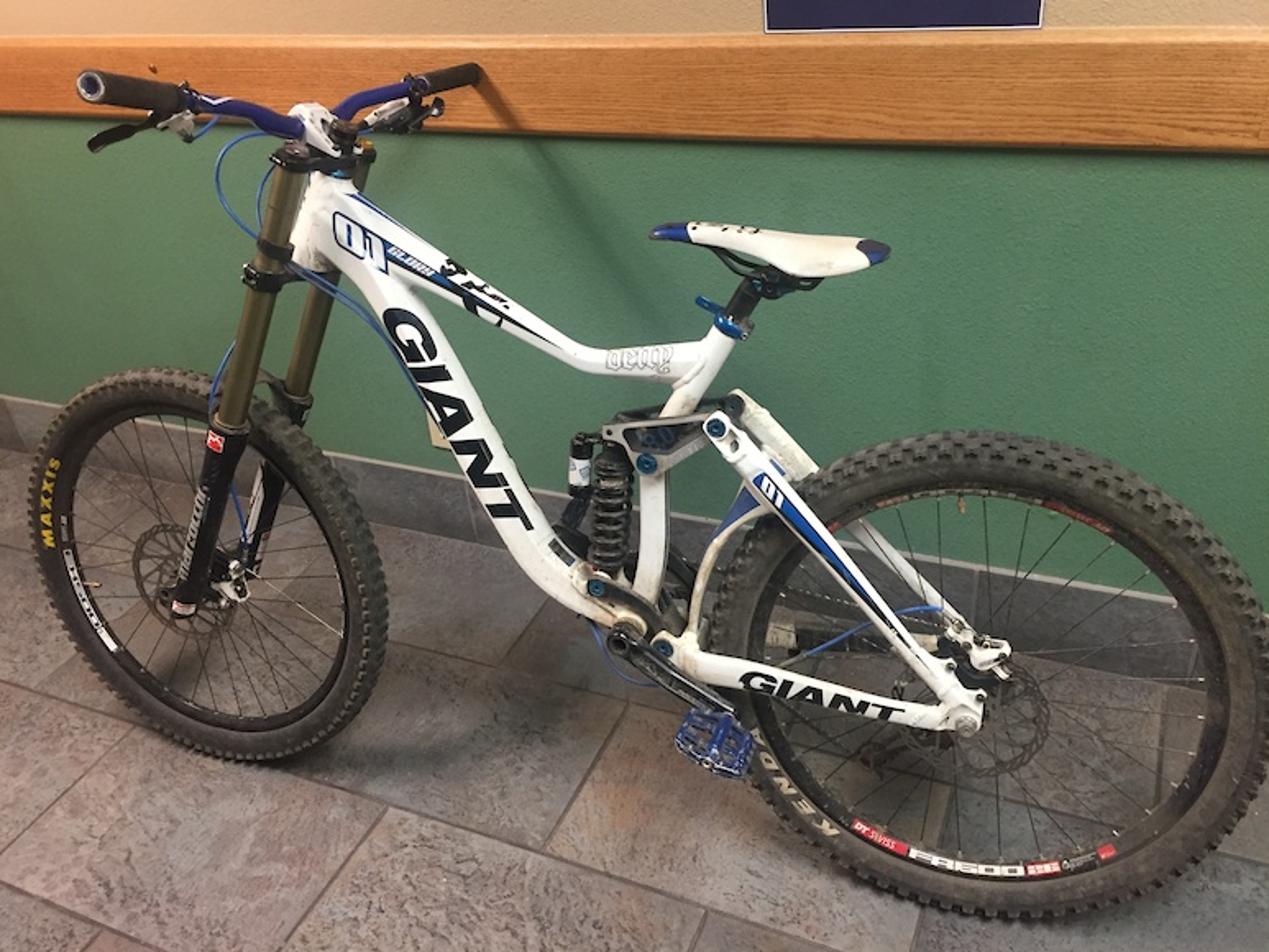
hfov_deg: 59.9
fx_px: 1100
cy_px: 471
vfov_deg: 46.8
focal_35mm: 30
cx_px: 614
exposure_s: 1/30
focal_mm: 4.15
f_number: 2.2
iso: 125
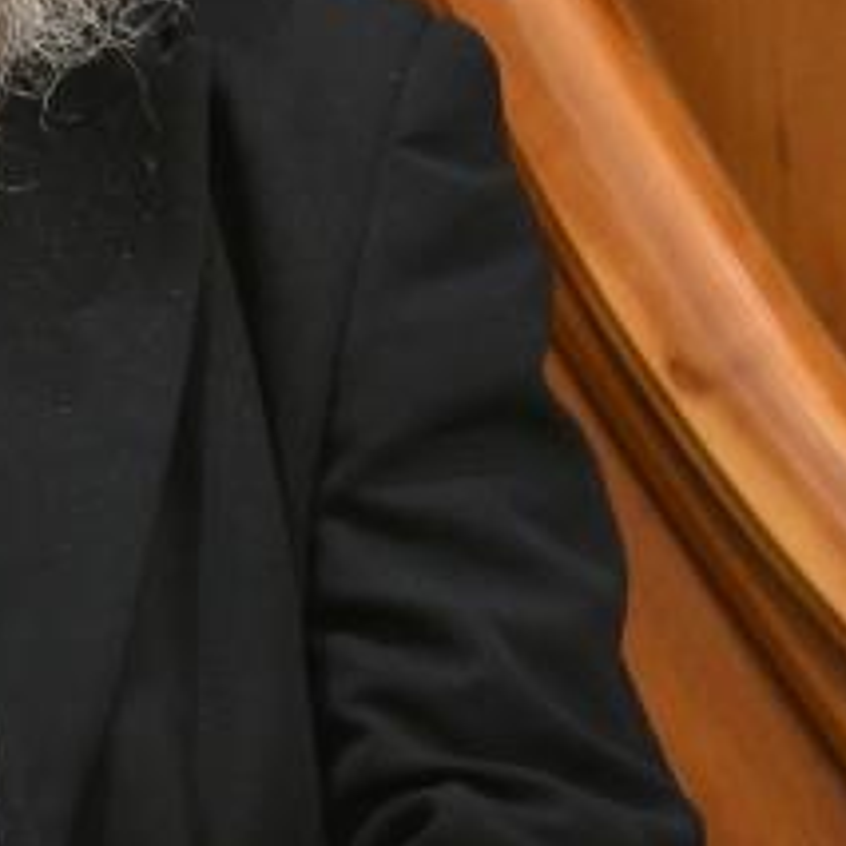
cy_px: 119
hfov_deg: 1.4
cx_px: -310
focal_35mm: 1224
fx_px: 33844
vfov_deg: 1.4
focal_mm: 200
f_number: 2.8
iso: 640
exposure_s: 1/200
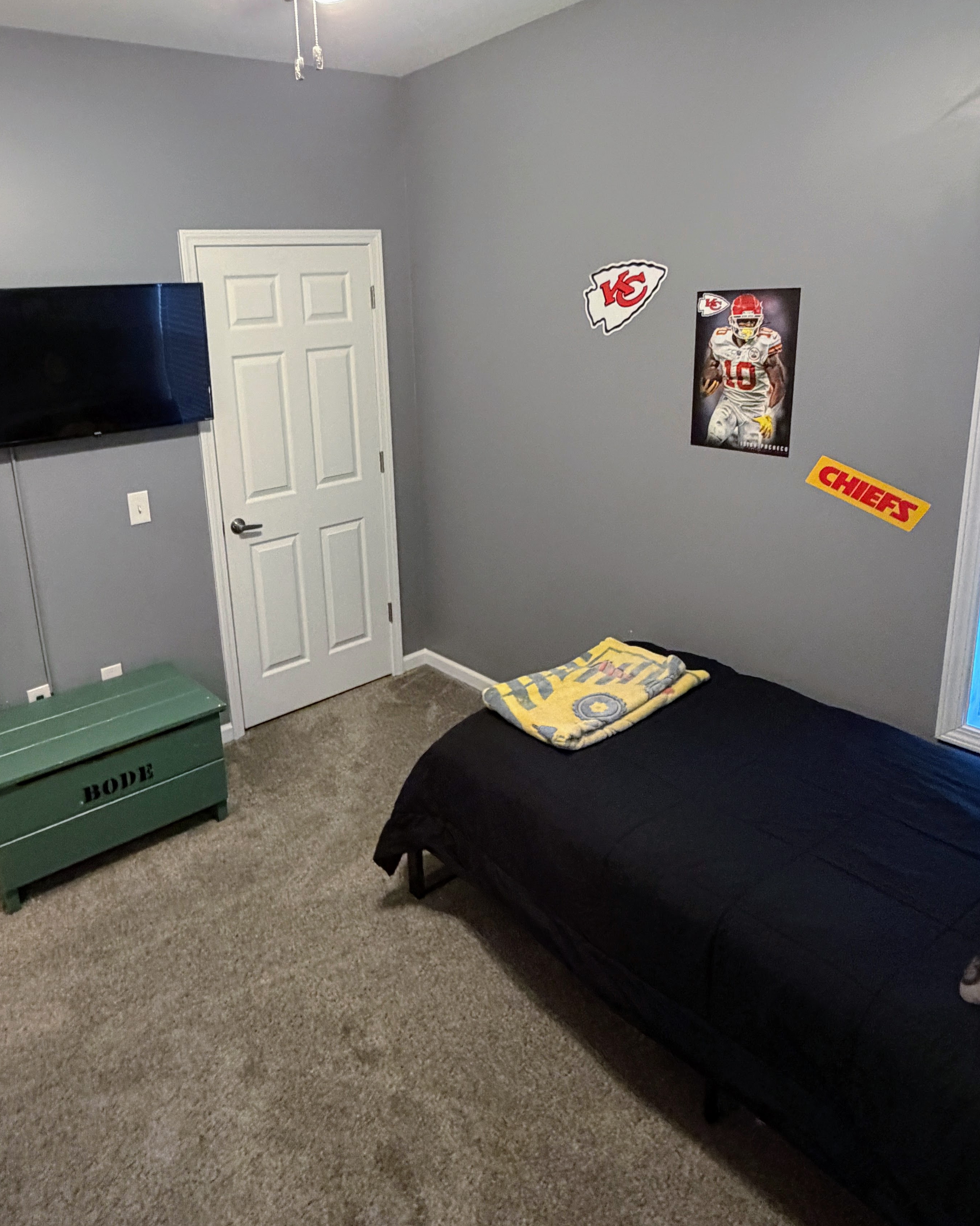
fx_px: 834
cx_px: 376
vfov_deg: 72.0
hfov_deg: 60.2
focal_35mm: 23
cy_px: 503
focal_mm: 2.22
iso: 500
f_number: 2.2
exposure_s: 1/60
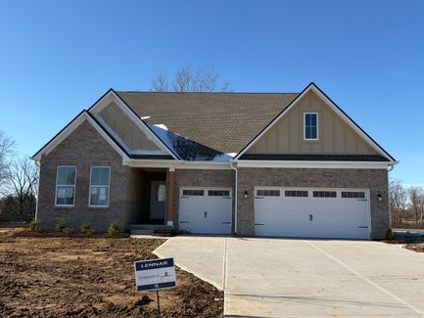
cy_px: 169
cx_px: 210
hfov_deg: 59.9
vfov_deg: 46.8
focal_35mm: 30
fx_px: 368
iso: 64
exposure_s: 1/4329
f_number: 1.6
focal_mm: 5.96
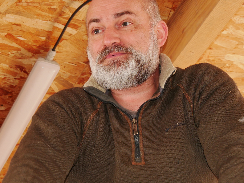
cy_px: 92
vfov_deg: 18.4
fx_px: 564
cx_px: 122
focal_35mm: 80
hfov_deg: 24.4
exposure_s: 1/60
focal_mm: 40
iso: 800
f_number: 6.3
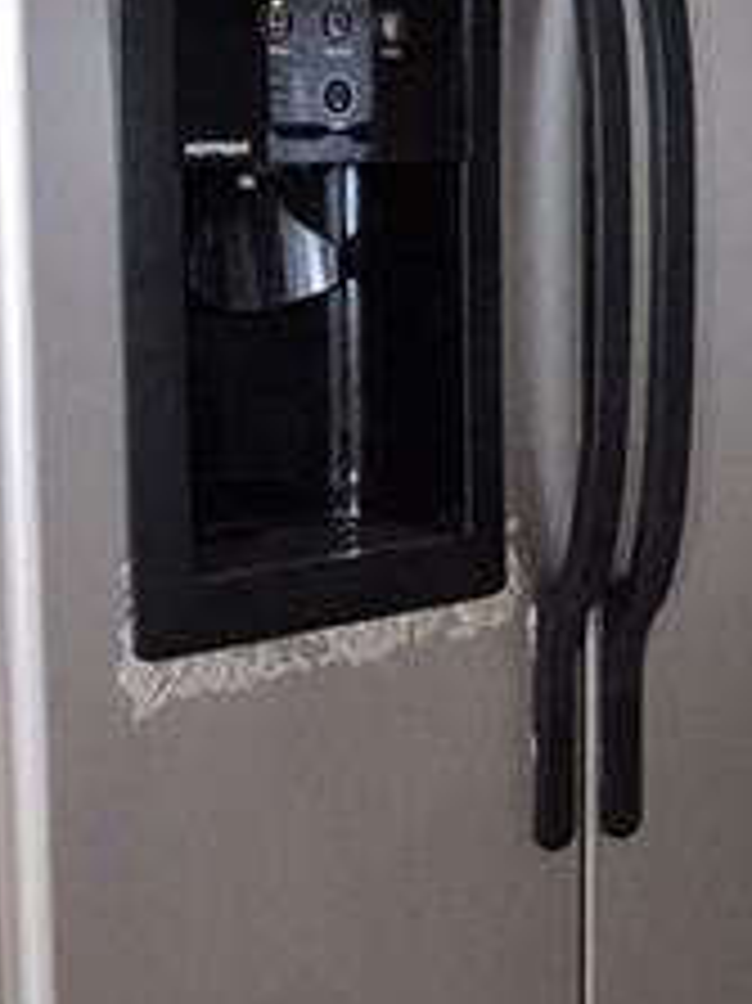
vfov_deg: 27.6
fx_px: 2030
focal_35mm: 70
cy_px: 342
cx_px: 513
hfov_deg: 20.9
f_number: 2.2
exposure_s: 1/60
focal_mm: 1.74
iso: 1000
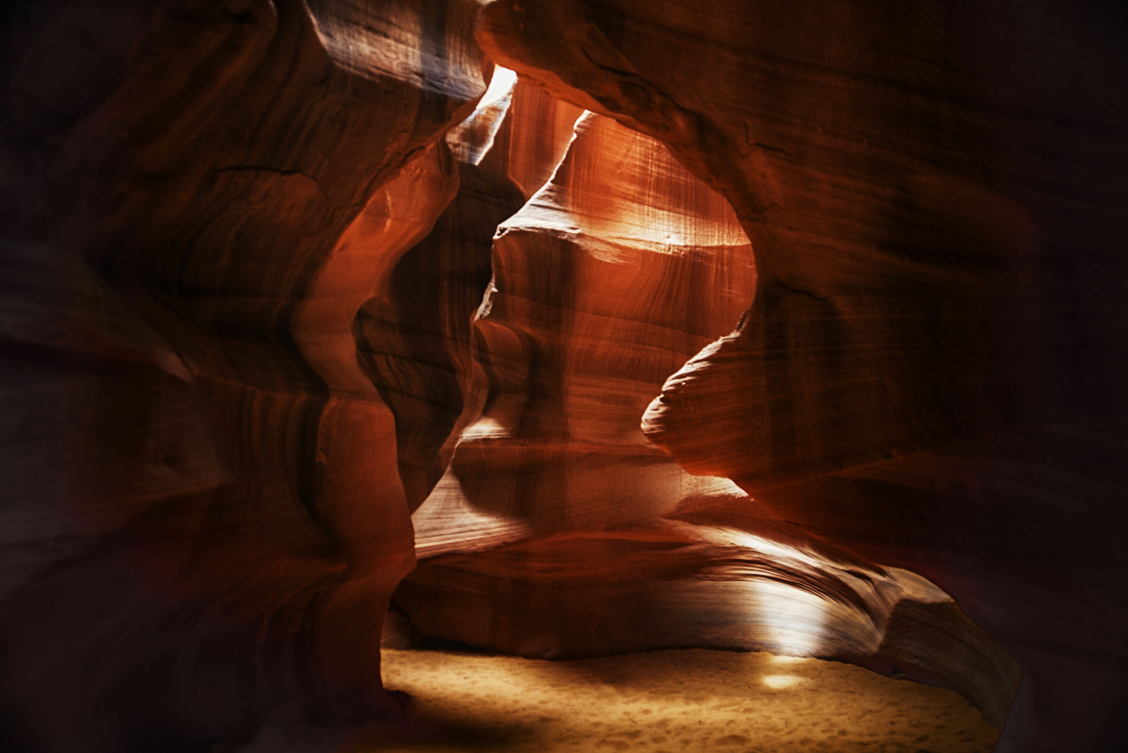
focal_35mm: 24
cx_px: 564
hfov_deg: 73.7
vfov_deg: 53.2
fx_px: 752
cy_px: 376
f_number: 2.8
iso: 1600
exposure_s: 1/13
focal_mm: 24
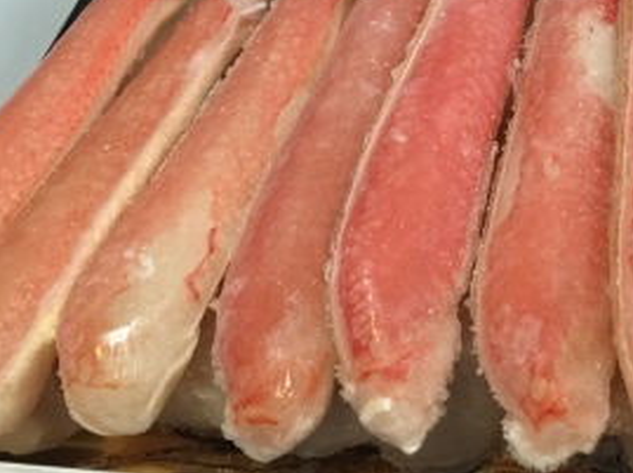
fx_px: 986
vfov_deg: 26.5
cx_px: 489
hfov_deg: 34.7
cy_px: 105
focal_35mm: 54
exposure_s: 1/15
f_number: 2.2
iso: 100
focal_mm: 4.15
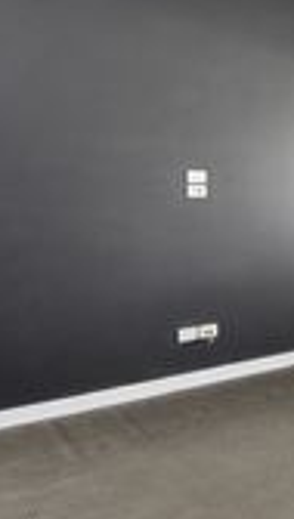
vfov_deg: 48.9
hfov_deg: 24.7
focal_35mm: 41
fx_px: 566
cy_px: 196
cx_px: 399
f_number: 11
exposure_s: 1/6
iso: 200
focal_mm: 14
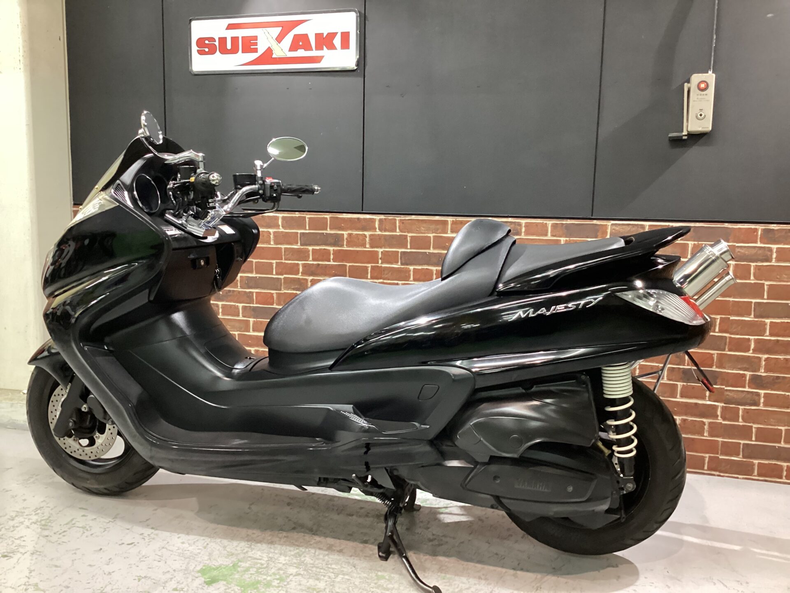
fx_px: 707
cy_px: 296
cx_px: 395
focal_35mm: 31
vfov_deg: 45.4
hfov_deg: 58.4
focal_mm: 3.3
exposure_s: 1/30
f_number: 2.4
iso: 400
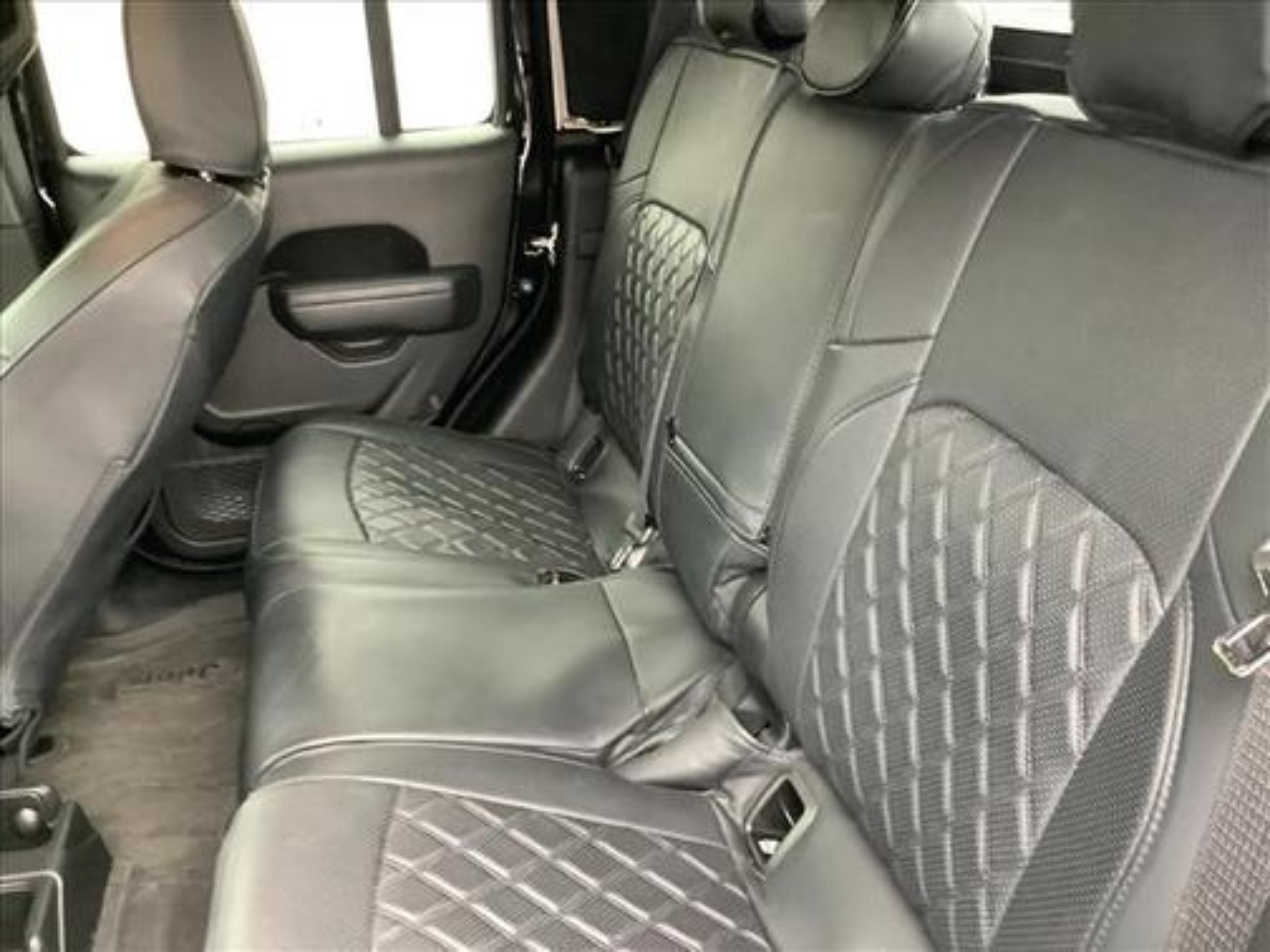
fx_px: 1137
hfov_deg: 58.4
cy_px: 476
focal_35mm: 31
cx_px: 635
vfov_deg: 45.4
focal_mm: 3.3
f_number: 2.4
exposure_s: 1/30
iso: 500
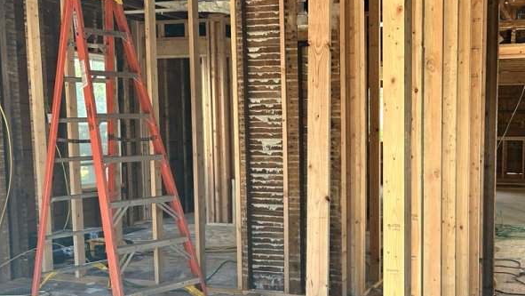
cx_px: 383
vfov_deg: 25.9
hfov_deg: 43.4
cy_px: 181
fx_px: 641
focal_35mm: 46
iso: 125
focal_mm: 5.7
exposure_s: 1/121
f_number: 1.5
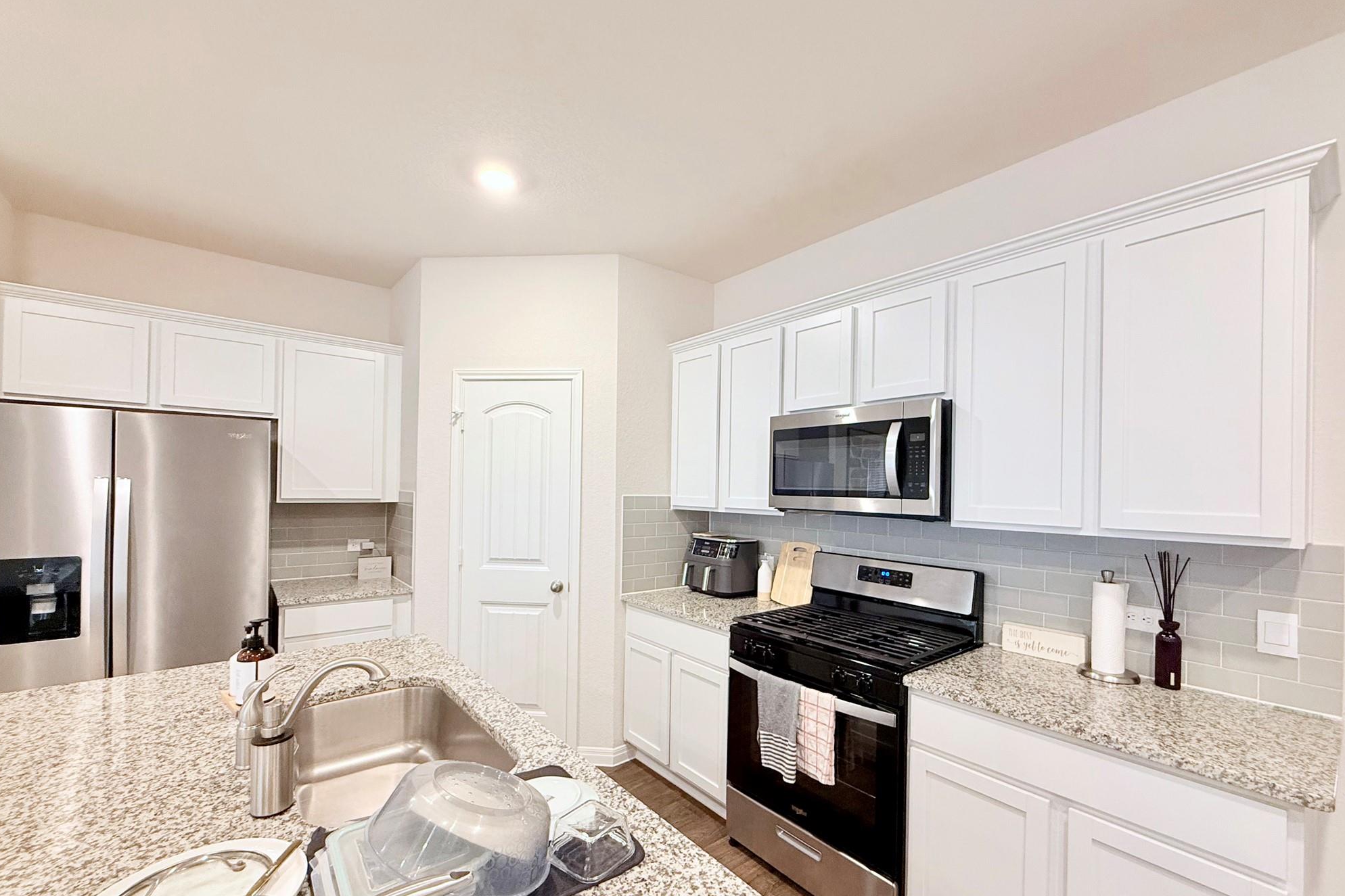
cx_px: 676
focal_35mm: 15
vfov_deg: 77.2
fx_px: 560
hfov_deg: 100.4
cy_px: 485
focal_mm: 2.22
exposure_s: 1/60
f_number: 2.2
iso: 250
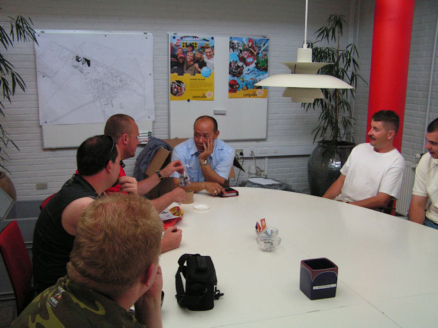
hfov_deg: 49.0
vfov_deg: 37.7
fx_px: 481
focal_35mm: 38
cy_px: 164
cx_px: 219
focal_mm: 6.3
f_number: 2.8
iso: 160
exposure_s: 1/50
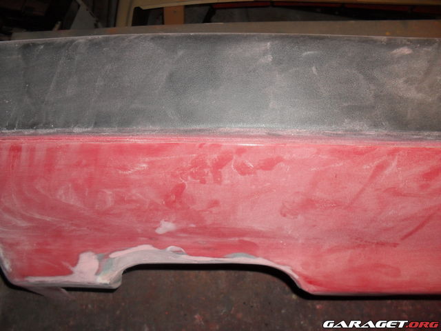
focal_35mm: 35
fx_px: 446
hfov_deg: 52.6
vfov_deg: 40.7
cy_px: 166
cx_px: 220
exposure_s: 1/45
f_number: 3.2
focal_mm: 6.3
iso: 200
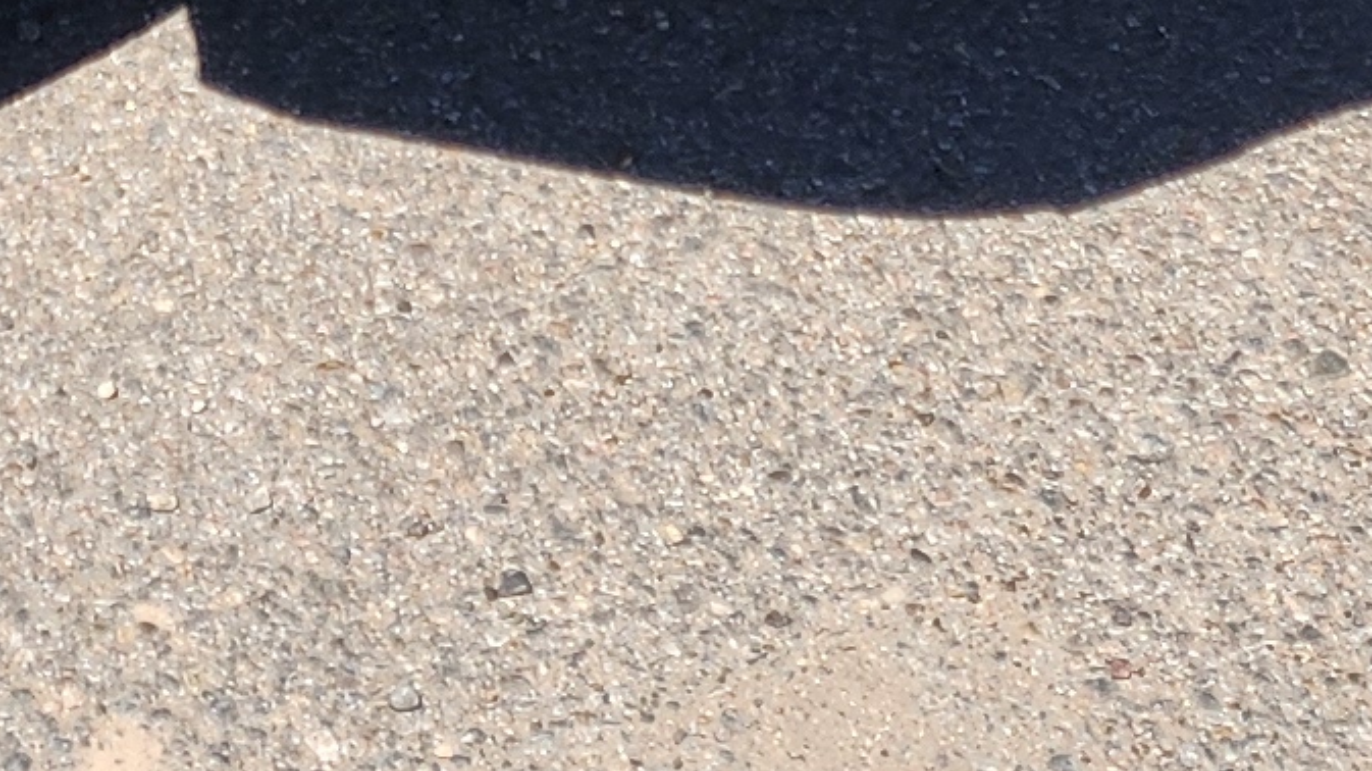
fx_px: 5419
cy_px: -1414
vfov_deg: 7.3
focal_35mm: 149
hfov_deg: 14.2
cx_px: 20
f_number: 1.8
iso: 12
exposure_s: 1/850
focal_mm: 6.4
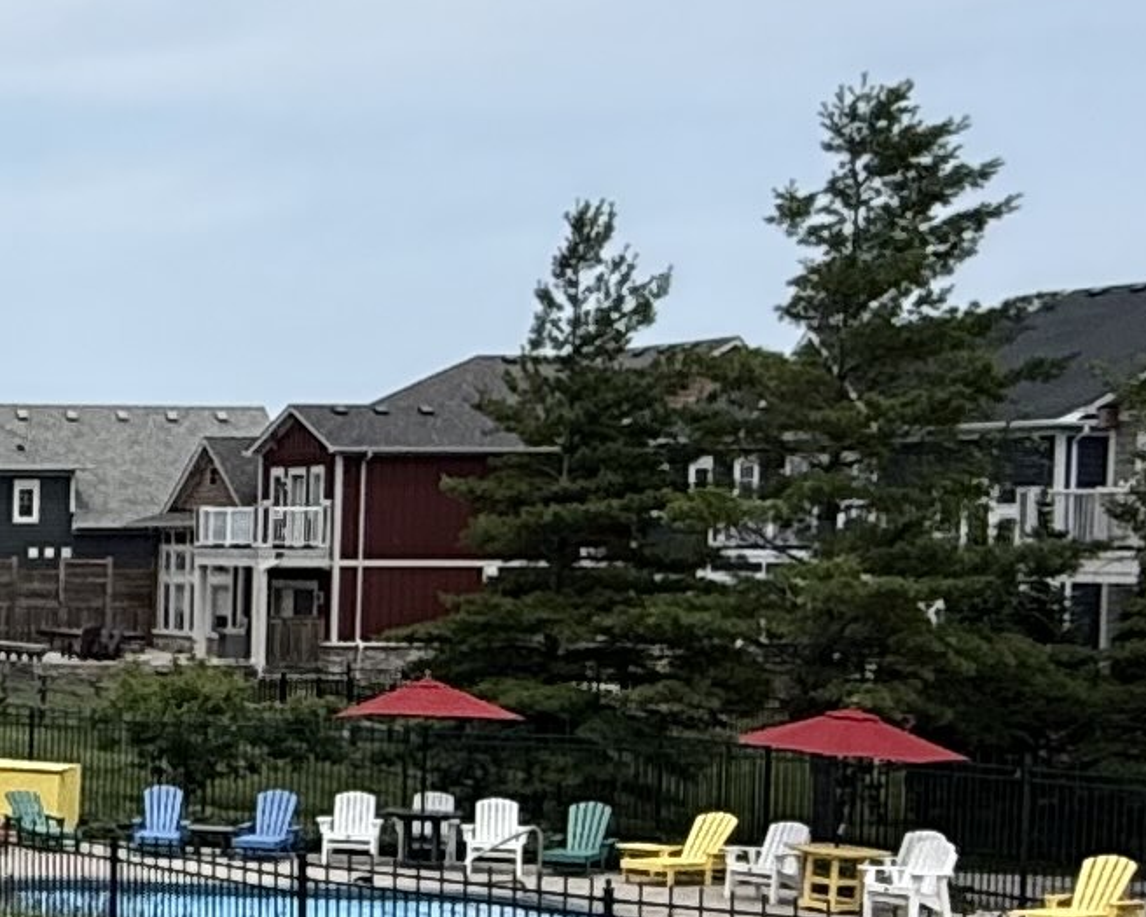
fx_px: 2849
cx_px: -1134
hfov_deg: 17.0
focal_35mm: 84
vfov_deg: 18.2
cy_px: 665
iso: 50
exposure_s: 1/2320
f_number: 2.2
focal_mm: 2.22
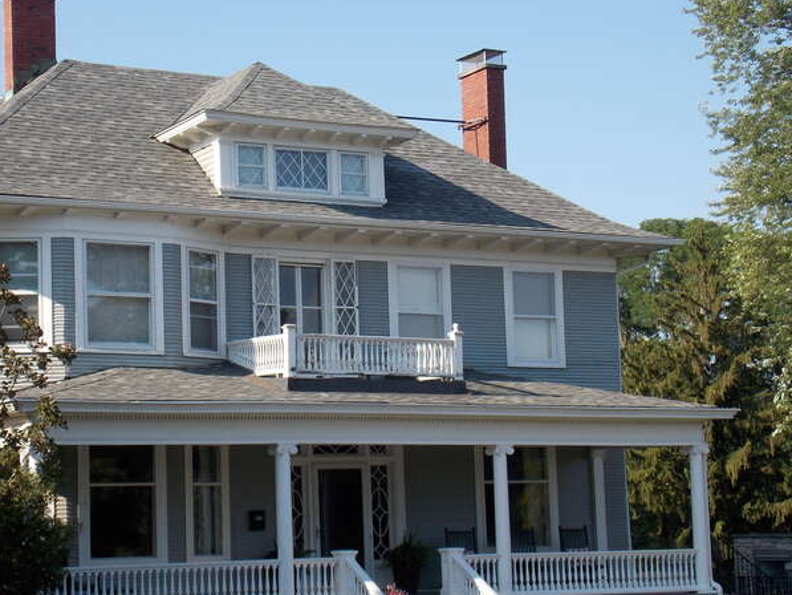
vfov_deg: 18.7
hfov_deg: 24.7
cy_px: 340
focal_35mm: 79
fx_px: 1808
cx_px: 305
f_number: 4
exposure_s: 1/320
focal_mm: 10.5
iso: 80
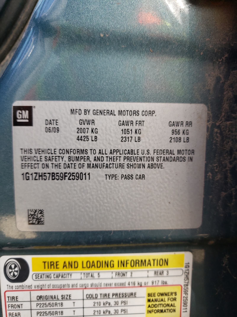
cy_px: 158
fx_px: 237
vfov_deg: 67.3
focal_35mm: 26
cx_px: 118
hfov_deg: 53.1
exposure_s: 1/270
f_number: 1.5
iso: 50
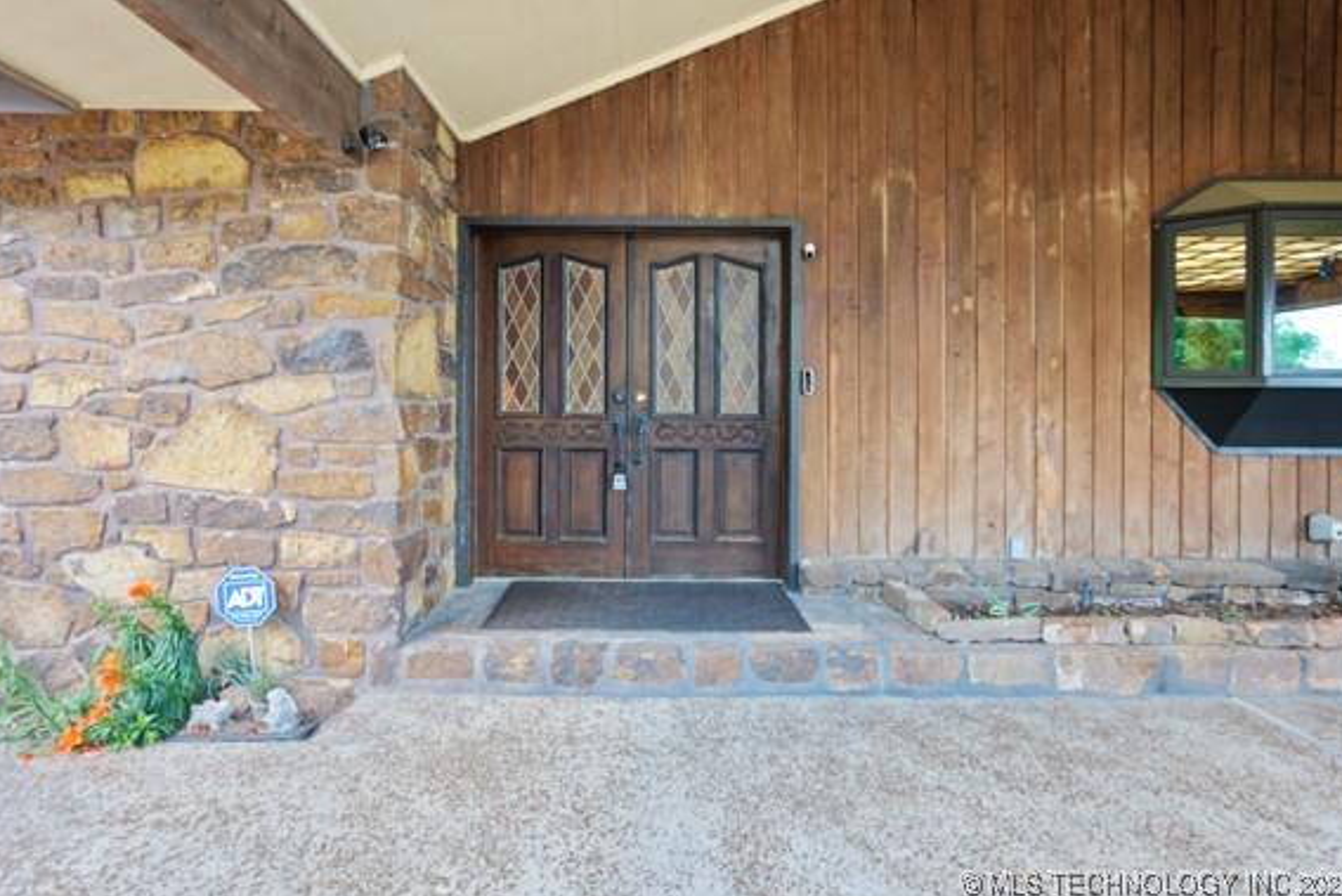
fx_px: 744
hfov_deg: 84.1
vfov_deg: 62.1
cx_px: 647
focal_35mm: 20
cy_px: 433
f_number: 9
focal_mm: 18.9
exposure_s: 1/5
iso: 250
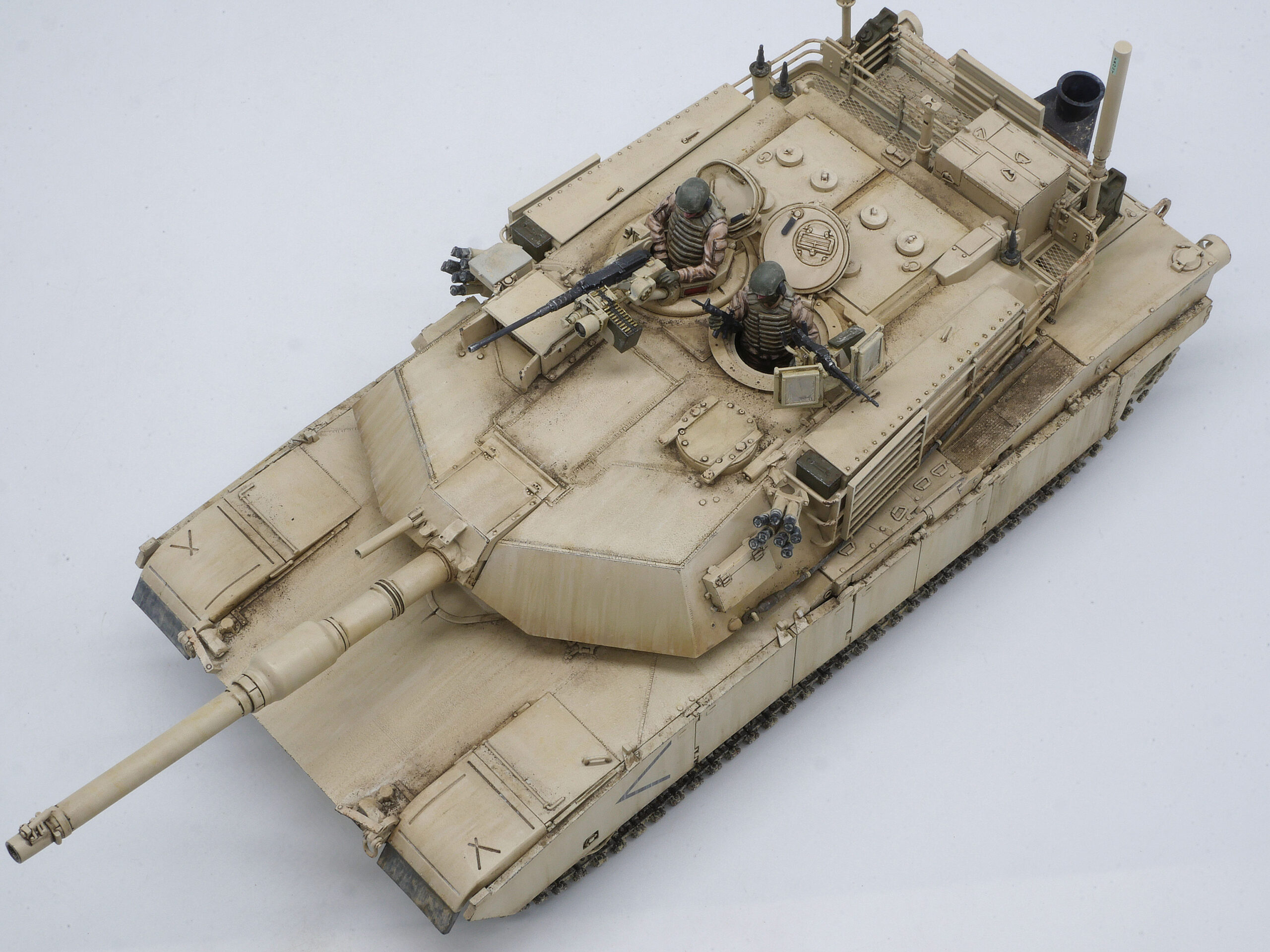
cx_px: 635
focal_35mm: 60
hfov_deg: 32.2
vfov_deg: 24.4
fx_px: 2201
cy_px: 476
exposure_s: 1/4
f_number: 22
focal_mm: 30
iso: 200
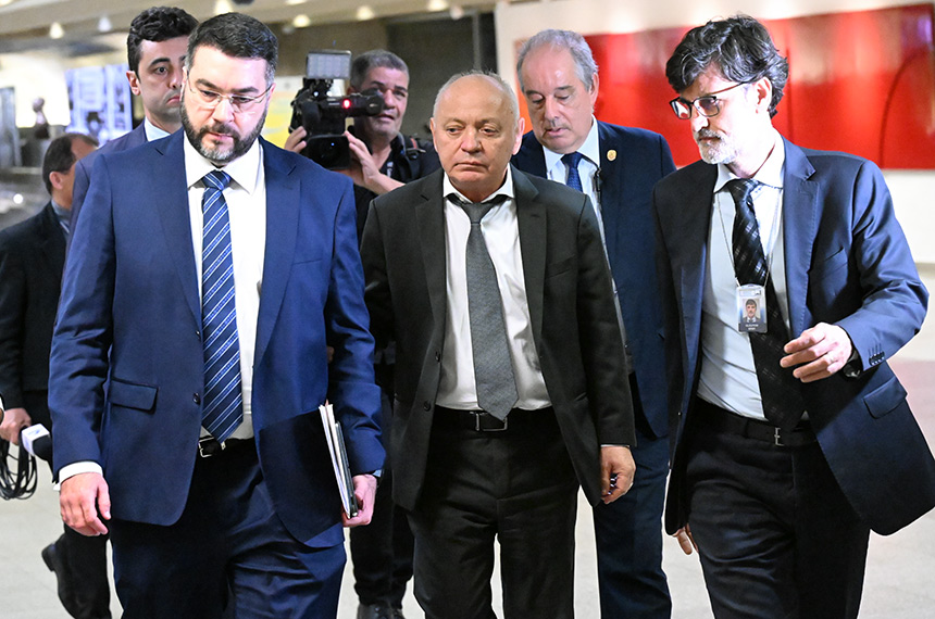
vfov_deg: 13.0
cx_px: 468
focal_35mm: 105
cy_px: 310
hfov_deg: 19.5
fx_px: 2722
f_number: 4
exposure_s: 1/320
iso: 12800
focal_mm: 70
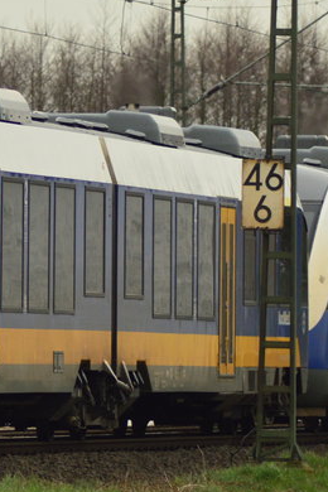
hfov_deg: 1.7
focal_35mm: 830
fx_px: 11342
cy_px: 223
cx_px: 64
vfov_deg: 2.5
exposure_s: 1/640
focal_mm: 180
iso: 400
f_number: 6.3
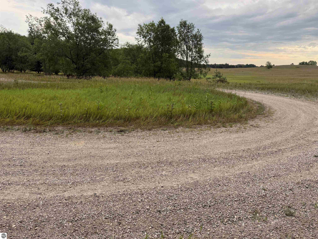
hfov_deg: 71.6
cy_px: 120
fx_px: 220
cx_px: 159
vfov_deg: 56.8
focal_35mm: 24
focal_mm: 6.76
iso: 100
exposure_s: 1/387
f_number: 1.78
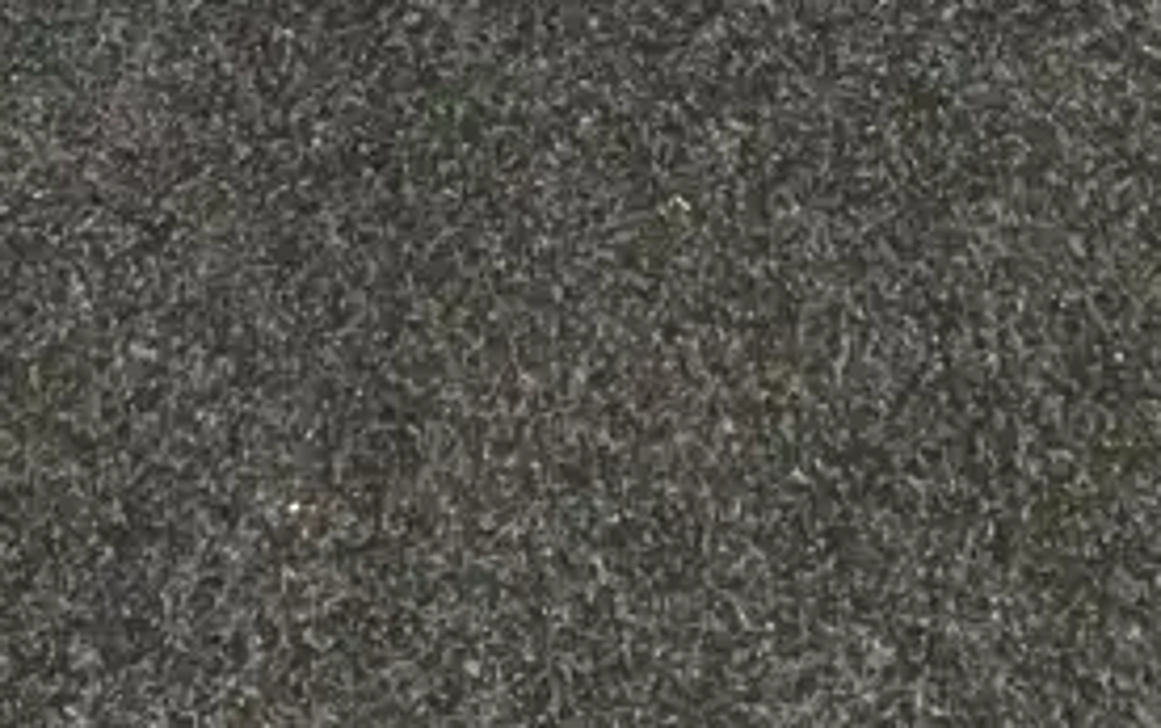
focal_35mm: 110
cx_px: 261
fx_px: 3483
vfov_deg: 9.6
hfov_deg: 18.8
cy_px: -1355
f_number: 1.8
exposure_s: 1/50
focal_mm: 3.99
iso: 200
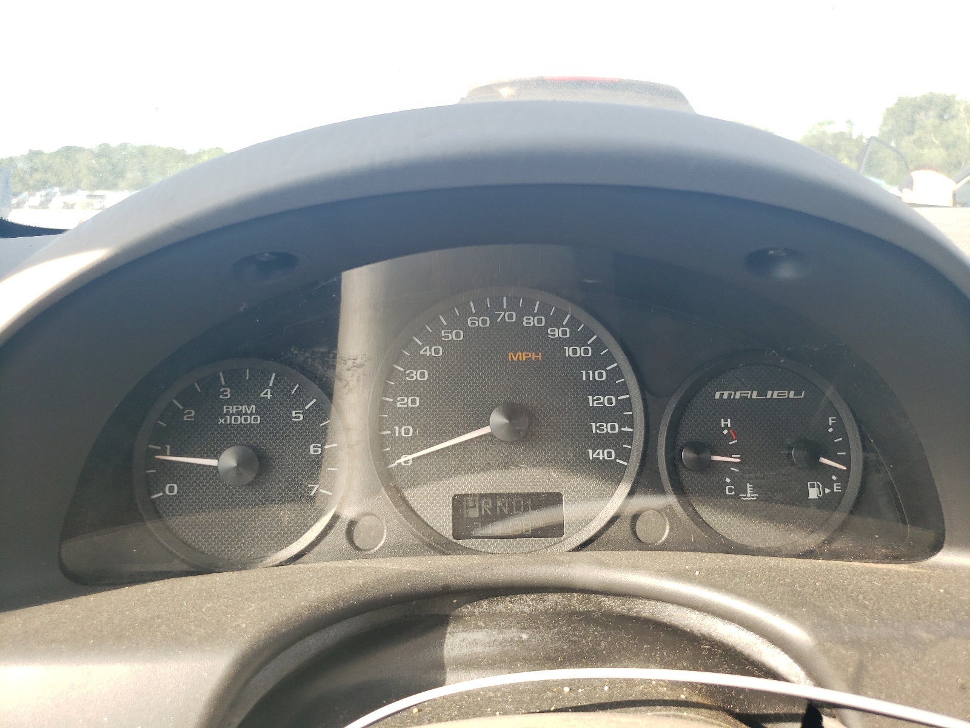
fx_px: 729
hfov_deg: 67.3
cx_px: 485
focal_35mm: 26
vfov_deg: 53.1
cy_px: 364
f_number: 1.5
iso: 50
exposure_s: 1/278
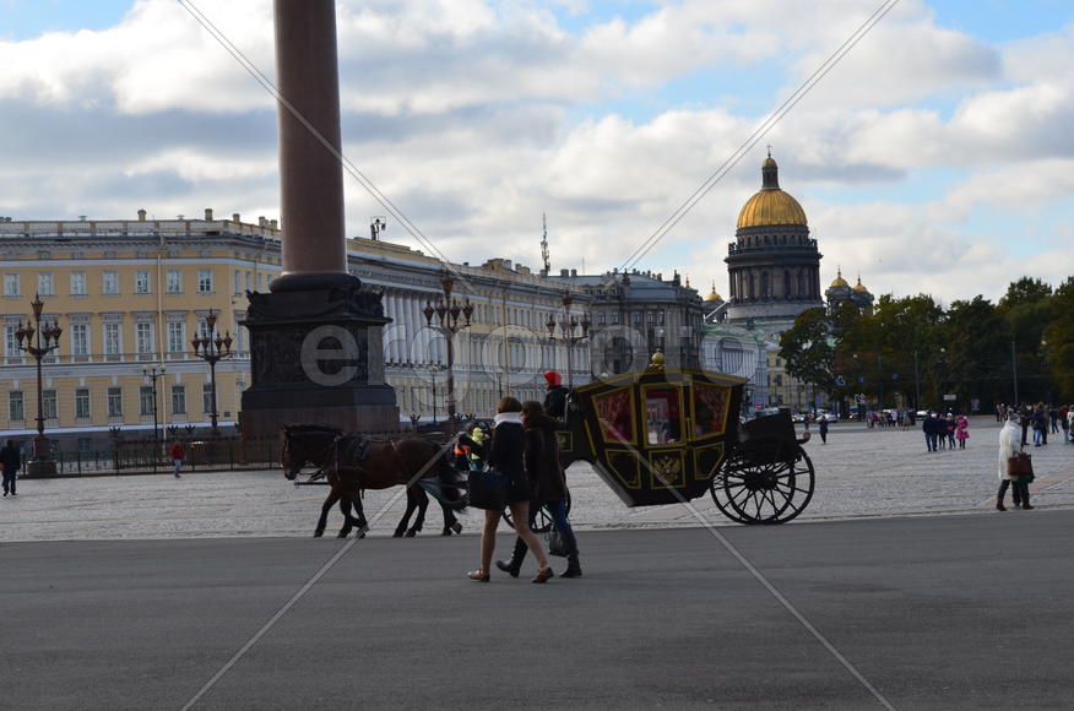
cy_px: 356
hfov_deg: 24.7
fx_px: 2456
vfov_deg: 16.5
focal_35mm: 82
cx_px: 537
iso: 125
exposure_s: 1/125
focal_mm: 55
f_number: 11
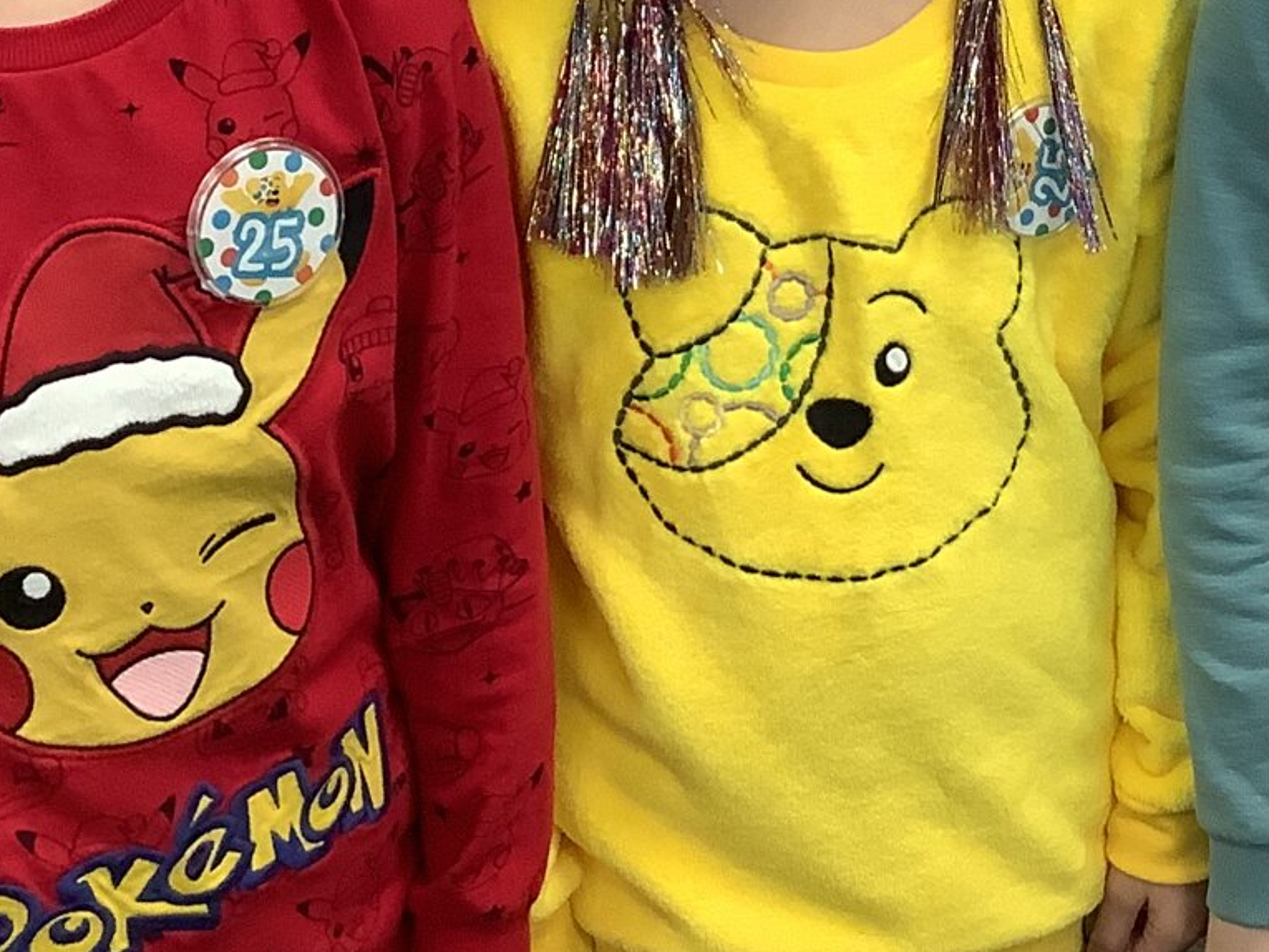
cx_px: 1065
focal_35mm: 83
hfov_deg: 23.1
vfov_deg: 17.2
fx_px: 3043
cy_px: -78
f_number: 2.4
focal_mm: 3.3
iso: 160
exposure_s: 1/50
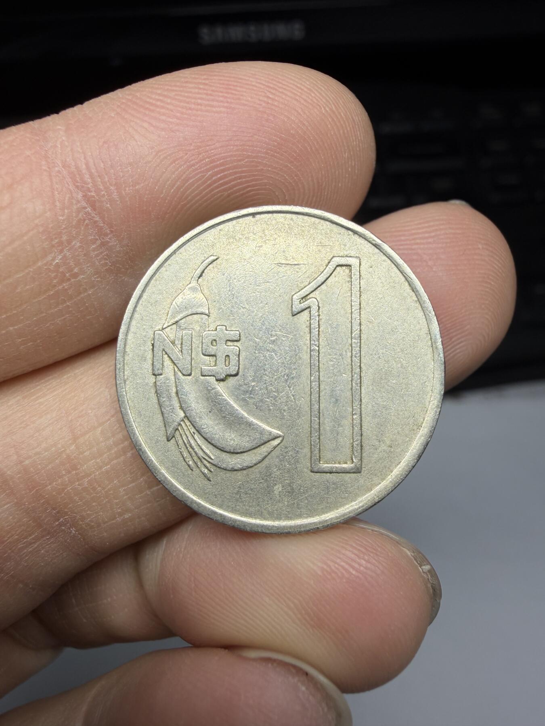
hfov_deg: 53.1
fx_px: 546
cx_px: 272
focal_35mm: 26
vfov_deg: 67.3
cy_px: 363
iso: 40
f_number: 2.2
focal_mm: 2.22
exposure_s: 1/219
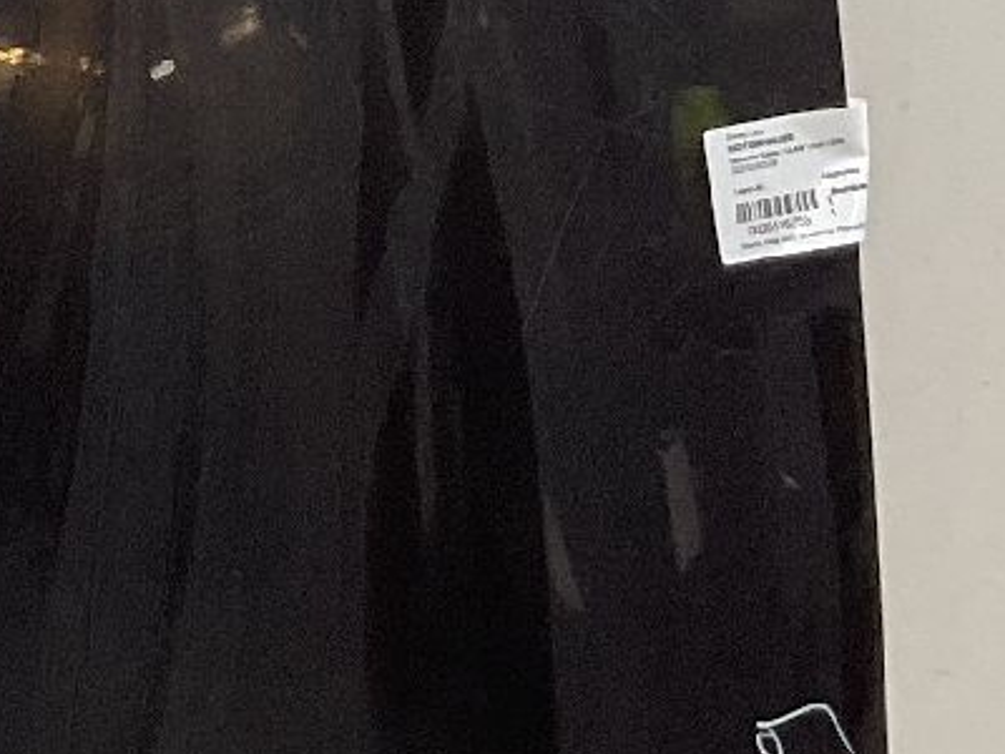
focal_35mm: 139
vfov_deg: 10.6
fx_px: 4036
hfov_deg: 12.7
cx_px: -881
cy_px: -16
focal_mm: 3
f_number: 1.8
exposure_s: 1/100
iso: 50
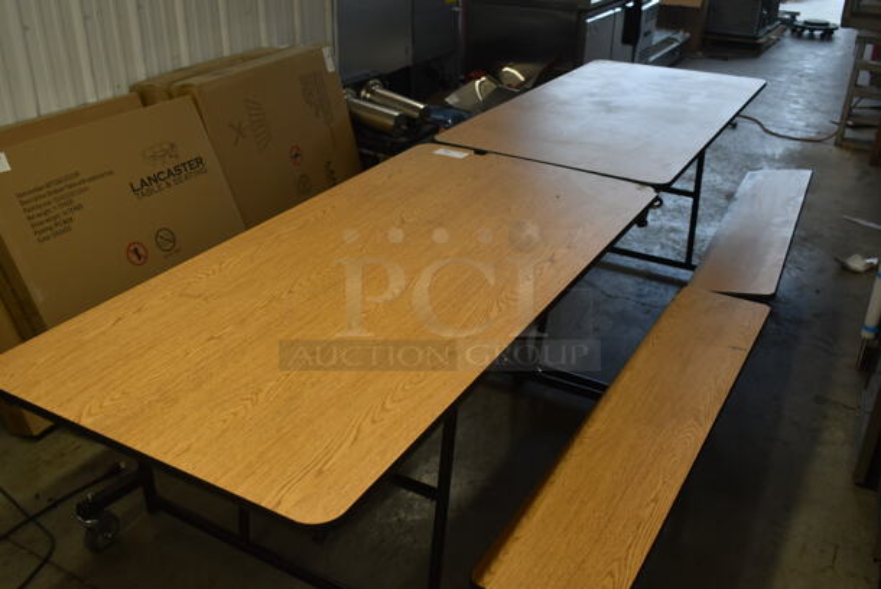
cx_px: 440
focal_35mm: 33
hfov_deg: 57.2
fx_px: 808
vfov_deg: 40.1
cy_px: 294
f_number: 5.6
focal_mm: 22
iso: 450
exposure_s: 1/60
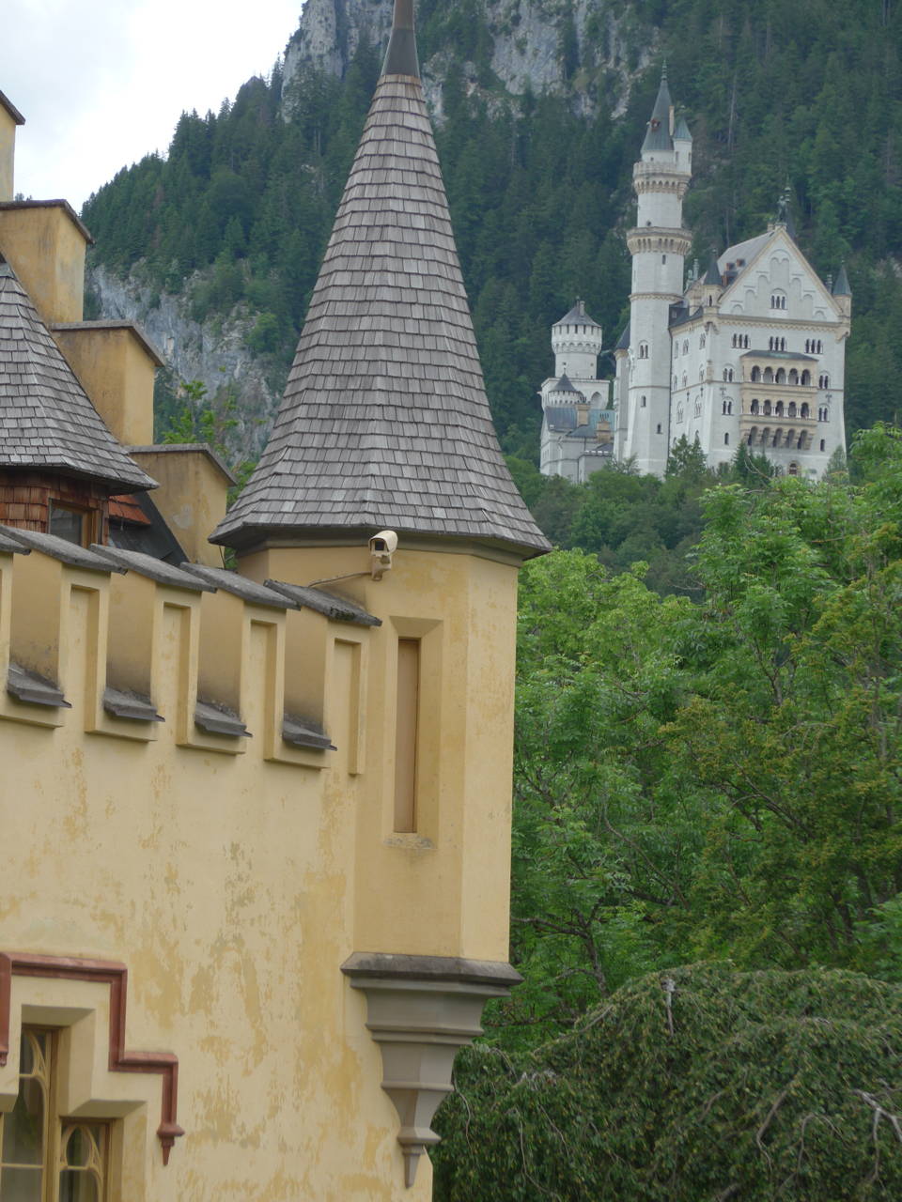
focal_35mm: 185
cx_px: 451
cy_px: 601
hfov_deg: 8.0
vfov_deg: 10.7
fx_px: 6427
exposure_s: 1/160
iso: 80
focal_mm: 39.6
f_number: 5.8
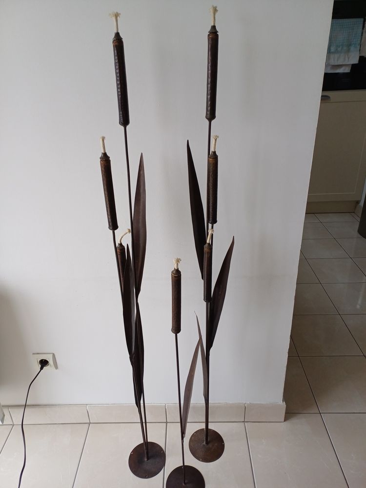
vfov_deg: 69.4
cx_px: 183
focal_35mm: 25
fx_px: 352
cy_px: 244
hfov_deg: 54.9
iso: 80
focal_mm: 4.65
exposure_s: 1/50
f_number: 1.8
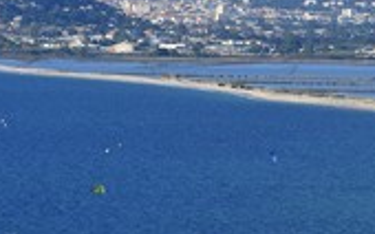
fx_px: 4504
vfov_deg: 3.0
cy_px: 119
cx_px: 377
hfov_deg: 4.8
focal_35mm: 441
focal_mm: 175
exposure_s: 1/320
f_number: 11
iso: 200
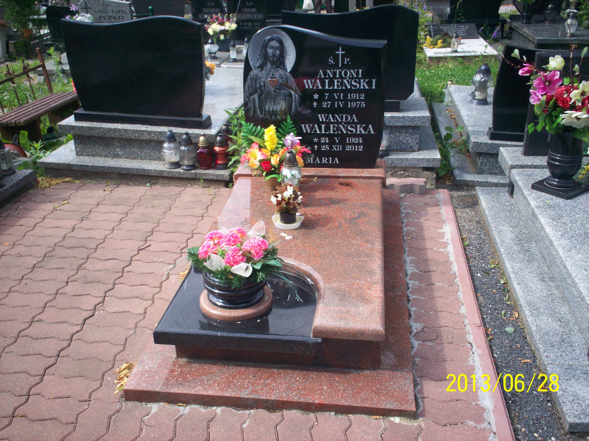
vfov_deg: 39.7
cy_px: 220
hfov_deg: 51.4
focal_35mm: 36
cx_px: 294
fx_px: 613
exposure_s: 1/229
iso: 100
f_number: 4.5
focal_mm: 6
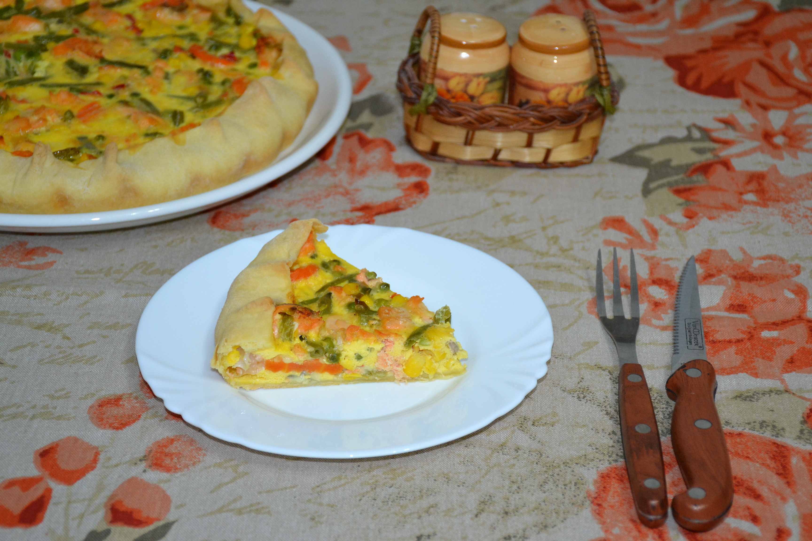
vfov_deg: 18.2
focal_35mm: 75
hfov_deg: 27.0
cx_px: 406
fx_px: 1692
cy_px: 270
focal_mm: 50
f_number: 4.8
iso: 1250
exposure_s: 1/60
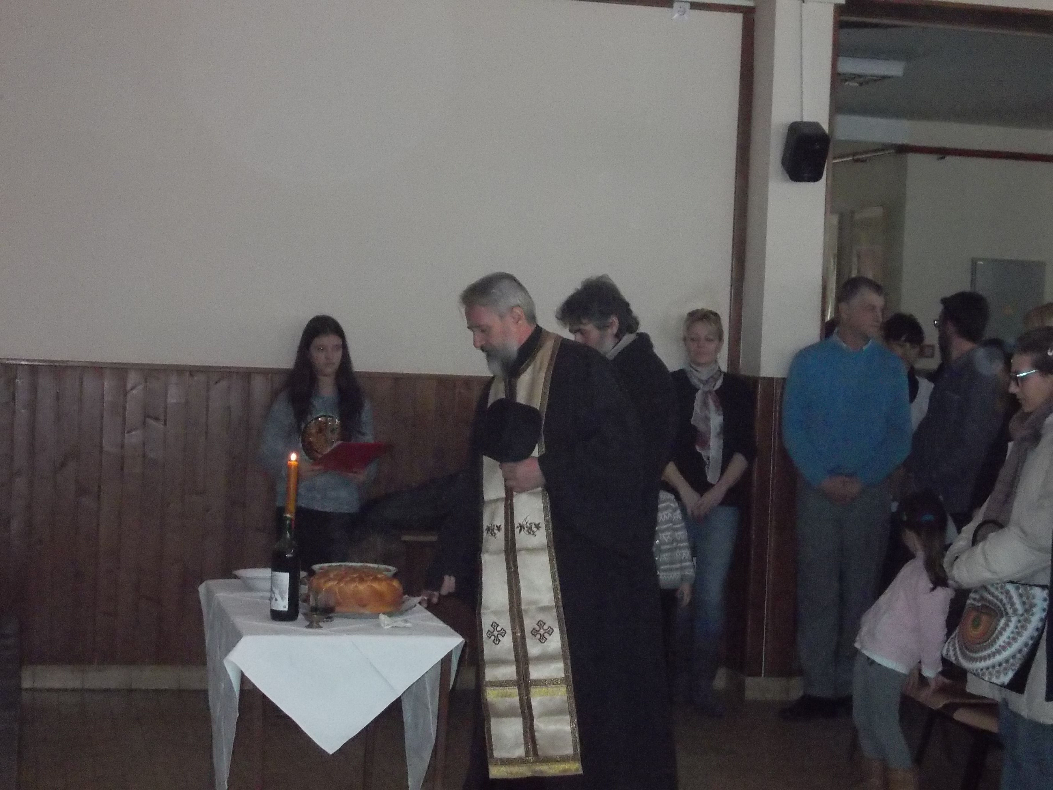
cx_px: 526
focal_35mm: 71
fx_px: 2160
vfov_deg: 20.7
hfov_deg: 27.4
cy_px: 395
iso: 800
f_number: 4.3
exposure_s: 1/60
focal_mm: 10
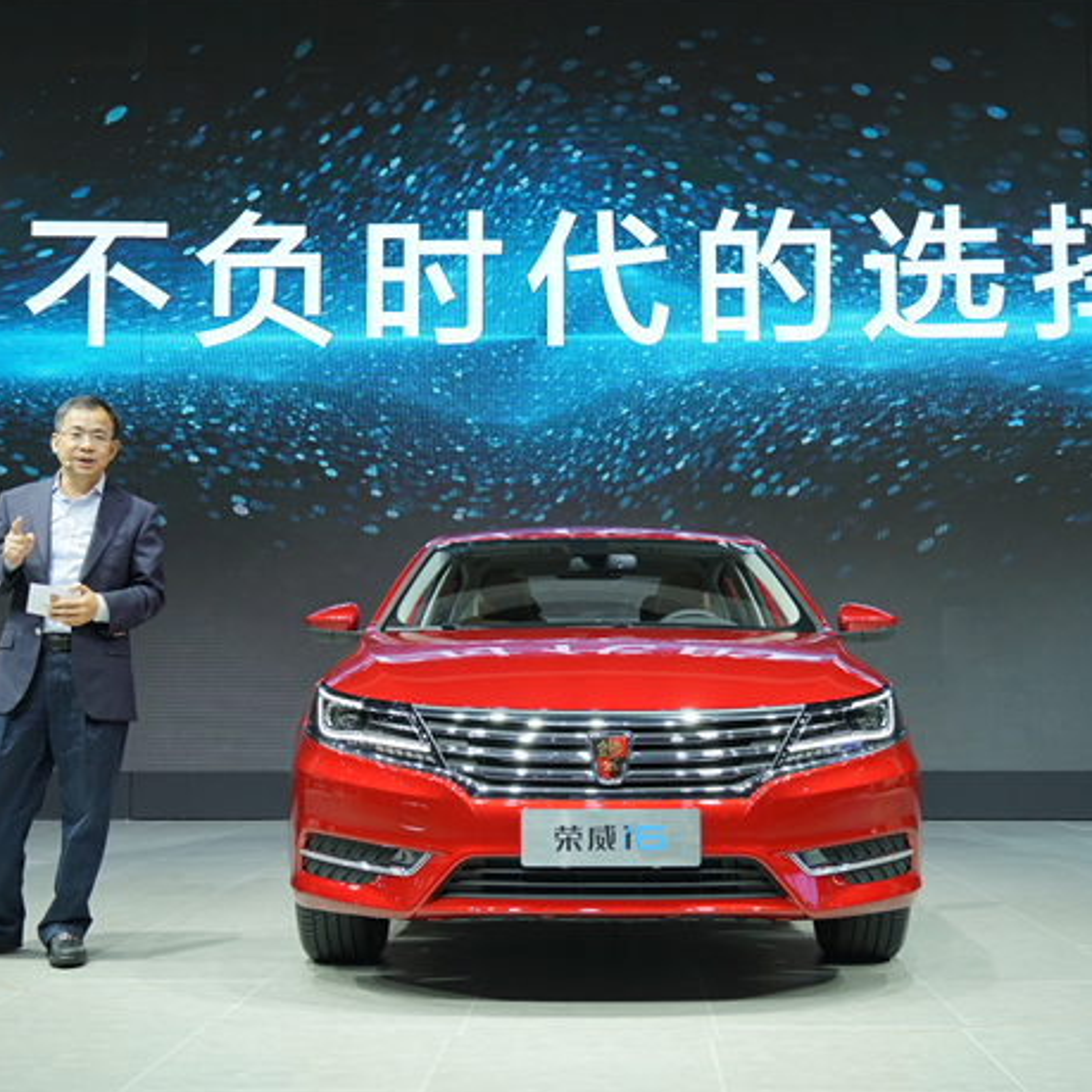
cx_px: 580
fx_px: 1570
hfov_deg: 38.3
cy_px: 542
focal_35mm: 44
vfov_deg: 38.3
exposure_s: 1/200
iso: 640
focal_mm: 34
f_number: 5.6
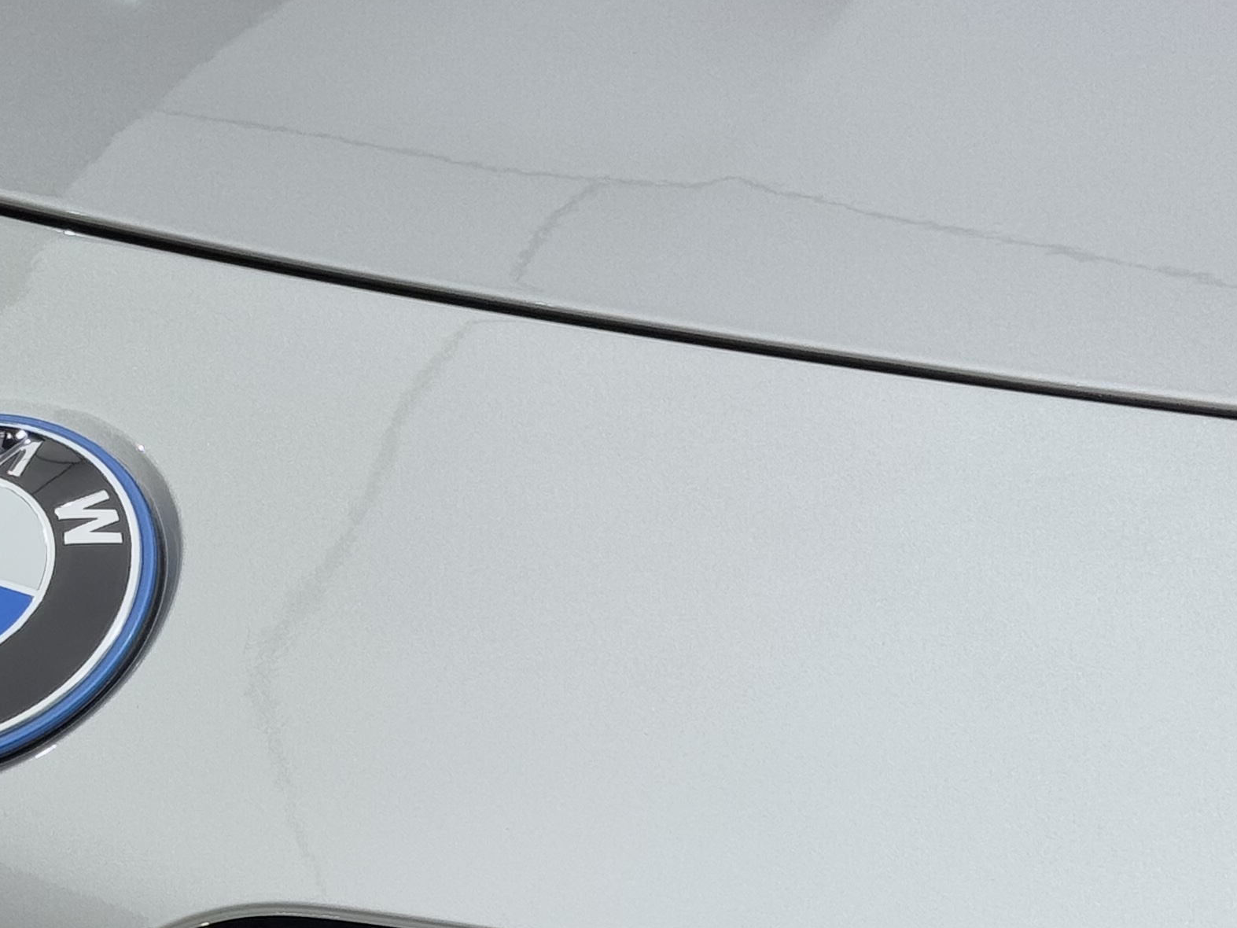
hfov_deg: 15.7
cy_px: 942
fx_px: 4396
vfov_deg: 11.9
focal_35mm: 123
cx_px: 19
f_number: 1.78
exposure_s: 1/255
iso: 64
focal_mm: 6.76
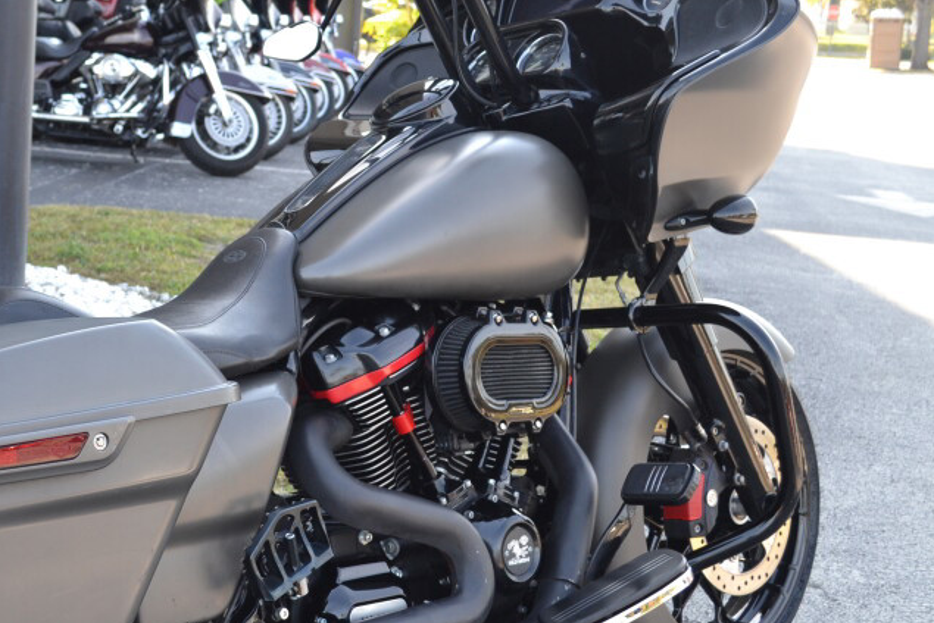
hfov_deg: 28.8
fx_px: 1765
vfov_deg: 20.0
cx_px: 140
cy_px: 397
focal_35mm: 68
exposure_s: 1/125
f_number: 5.6
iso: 250
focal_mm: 24
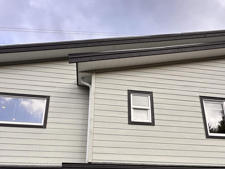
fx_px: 195
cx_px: 116
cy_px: 137
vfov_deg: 44.4
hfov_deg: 60.0
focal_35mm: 30
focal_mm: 2.22
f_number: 2.2
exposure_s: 1/425
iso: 40
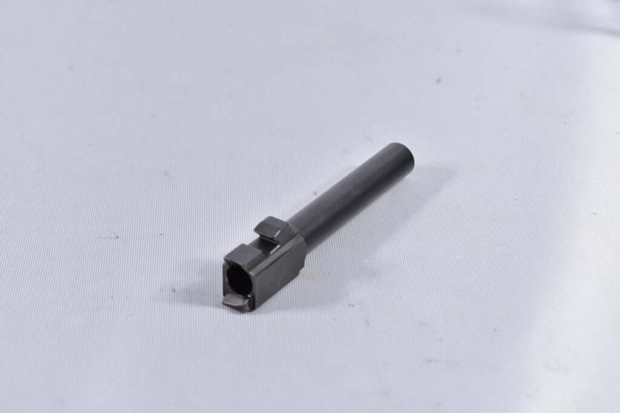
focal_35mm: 82
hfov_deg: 24.6
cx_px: 310
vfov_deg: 16.5
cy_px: 206
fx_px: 1420
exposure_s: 1/50
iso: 640
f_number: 5.6
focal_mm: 55
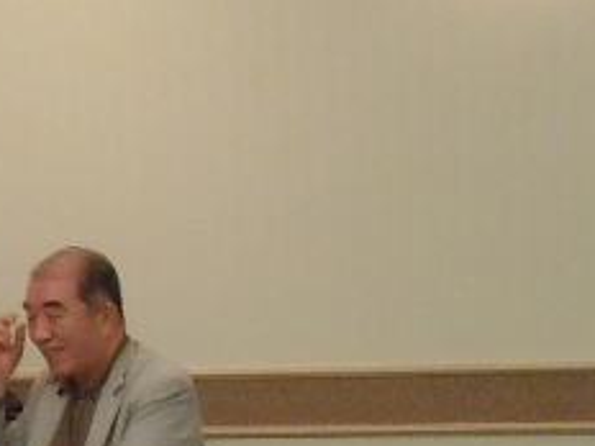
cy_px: 349
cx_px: -326
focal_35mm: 155
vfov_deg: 9.6
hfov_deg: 12.1
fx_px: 2664
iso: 800
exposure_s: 1/50
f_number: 3.8
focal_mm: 8.1
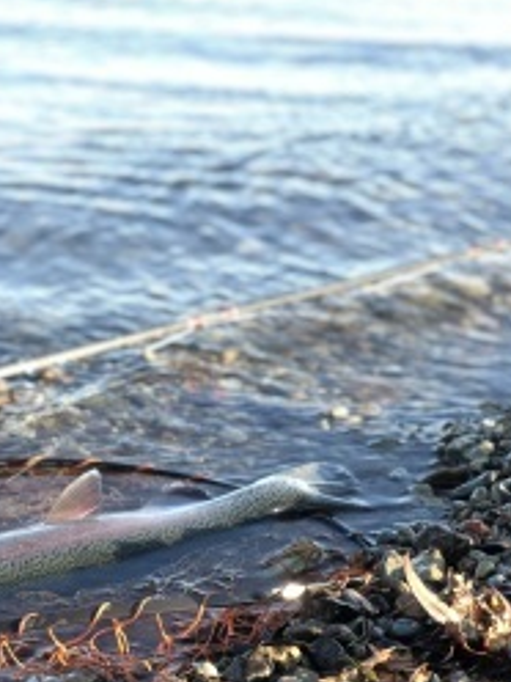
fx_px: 2185
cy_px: 417
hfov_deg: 12.9
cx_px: -176
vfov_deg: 17.7
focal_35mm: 111
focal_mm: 6
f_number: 2.4
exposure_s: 1/60
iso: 16
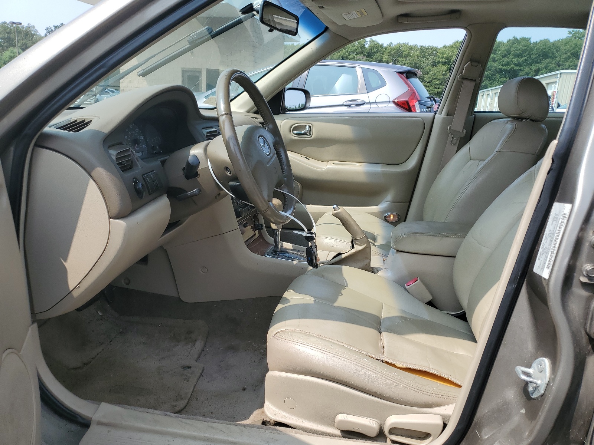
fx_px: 446
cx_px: 297
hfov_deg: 67.3
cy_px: 222
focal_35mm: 26
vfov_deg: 53.1
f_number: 1.5
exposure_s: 1/1667
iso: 50
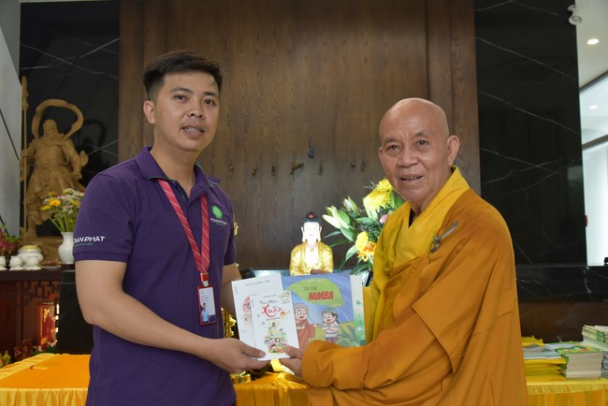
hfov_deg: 55.8
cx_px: 304
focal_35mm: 34
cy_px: 203
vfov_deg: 38.9
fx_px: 574
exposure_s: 1/160
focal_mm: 34
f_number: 6.3
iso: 1600
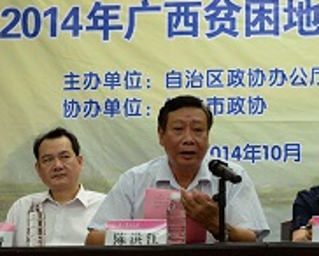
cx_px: 298
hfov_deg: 17.5
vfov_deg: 14.3
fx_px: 1021
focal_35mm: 108
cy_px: 161
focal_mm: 35
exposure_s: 1/80
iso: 2500
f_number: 4.5
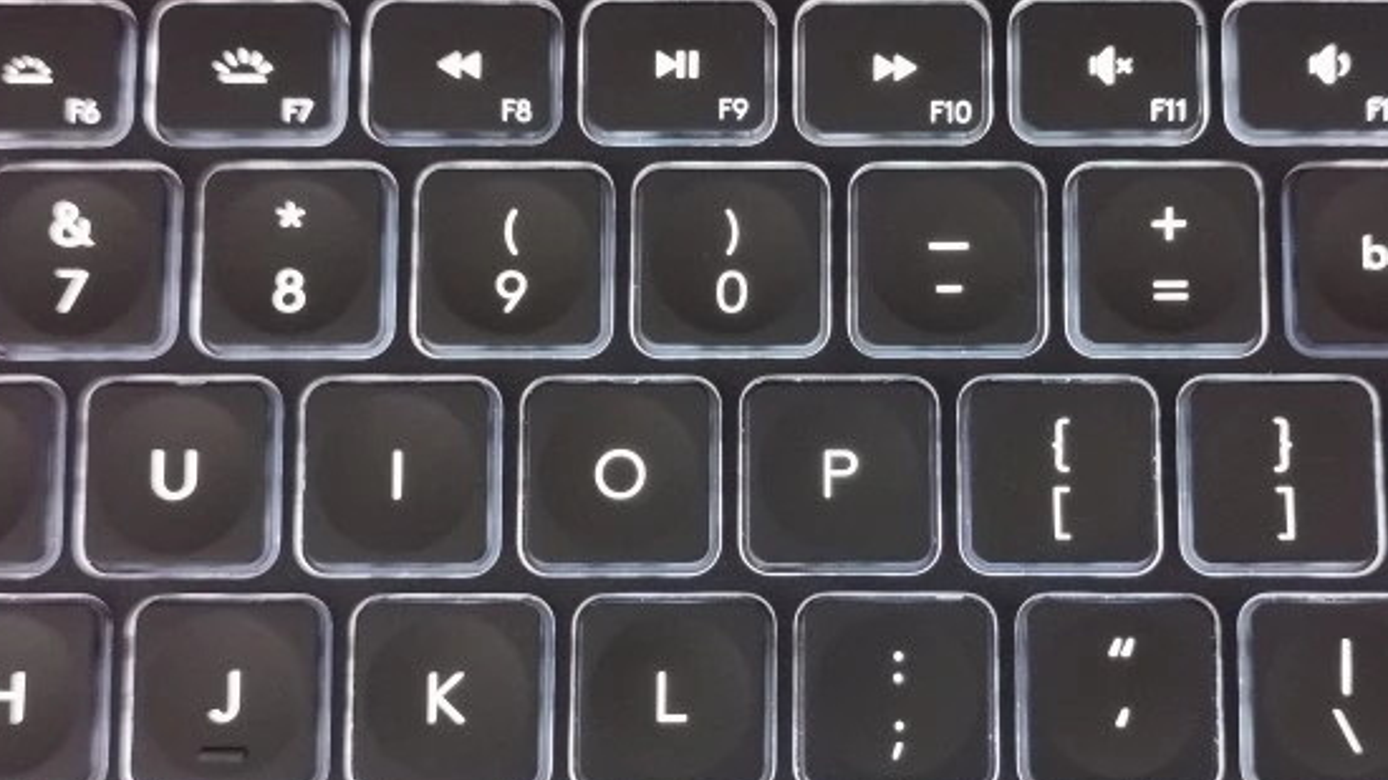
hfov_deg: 32.3
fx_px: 2392
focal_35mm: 65
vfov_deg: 18.5
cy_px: 444
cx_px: 815
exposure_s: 1/33.3
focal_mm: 5.56
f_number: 1.6
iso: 400
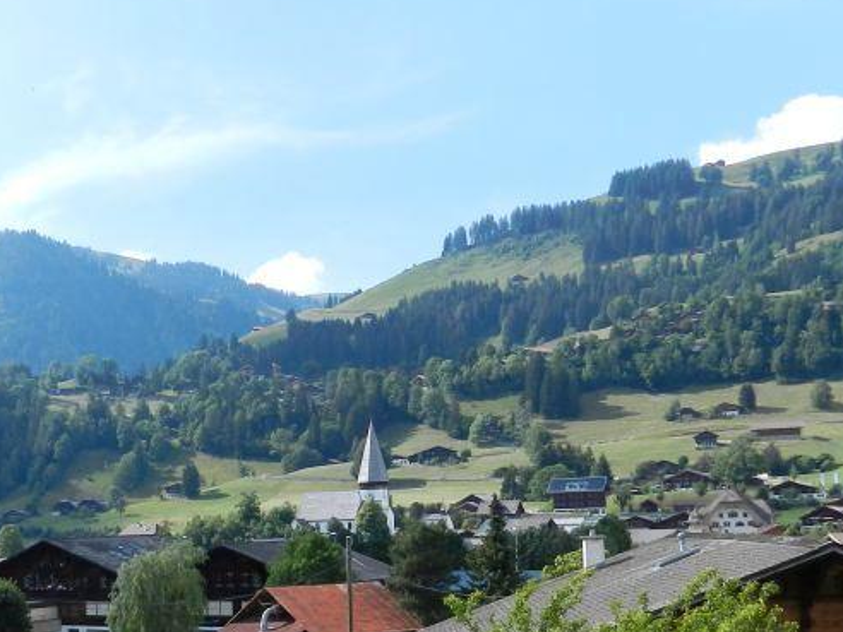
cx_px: 185
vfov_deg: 27.5
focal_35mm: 52
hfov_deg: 35.8
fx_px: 1266
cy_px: 495
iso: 160
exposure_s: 1/1000
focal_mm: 4.5
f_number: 3.5
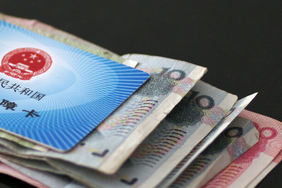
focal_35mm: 297
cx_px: 28
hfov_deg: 6.9
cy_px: 98
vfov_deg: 4.6
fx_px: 2326
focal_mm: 100
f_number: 2.8
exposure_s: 1/100
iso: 500
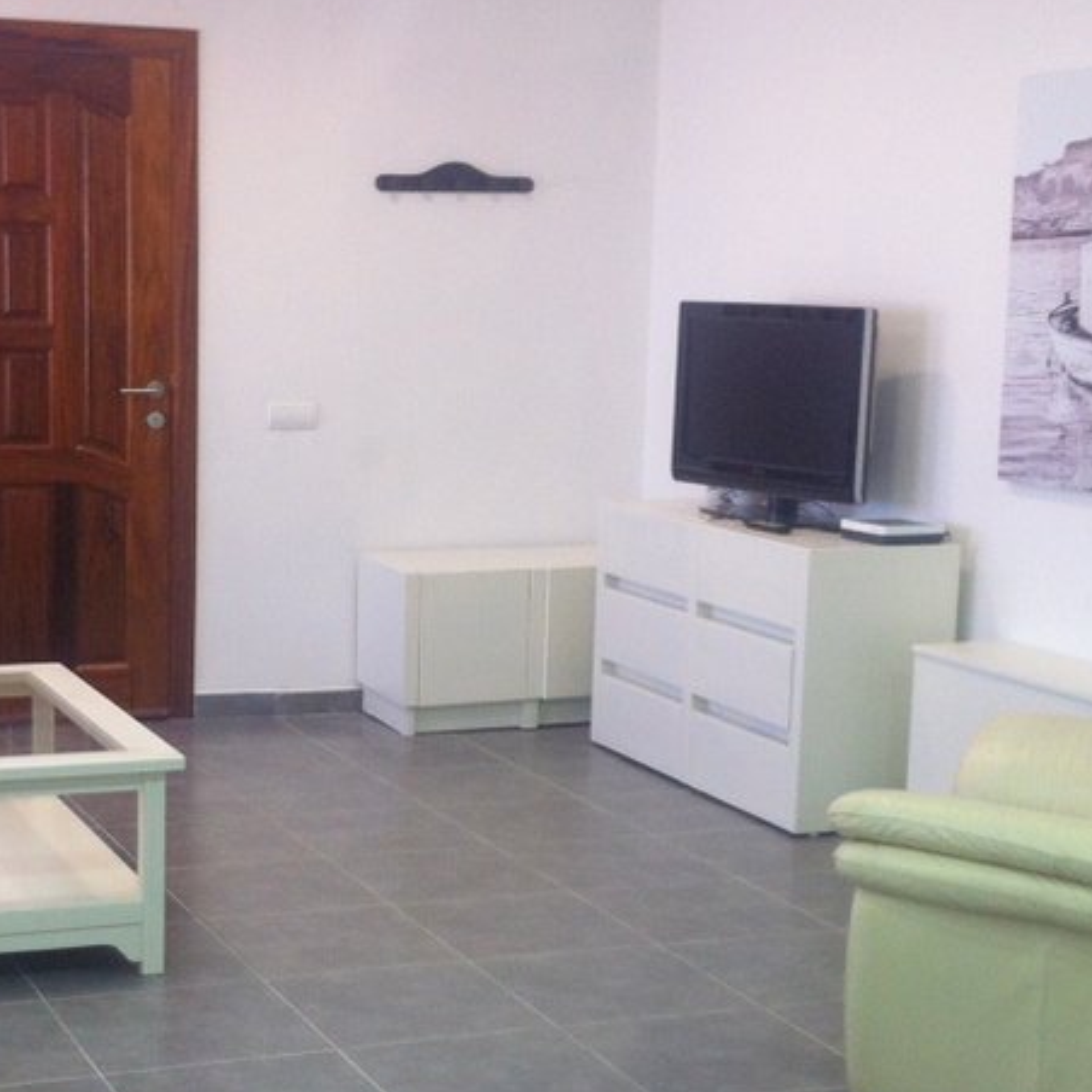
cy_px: 654
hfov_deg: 24.6
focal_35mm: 70
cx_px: 379
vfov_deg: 24.6
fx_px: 2498
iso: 80
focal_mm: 3.85
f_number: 2.8
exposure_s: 1/33
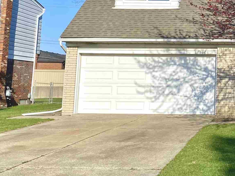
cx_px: 258
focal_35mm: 69
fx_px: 468
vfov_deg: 20.9
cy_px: 24
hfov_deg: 26.0
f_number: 1.8
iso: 32
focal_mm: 4.25
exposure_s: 1/2513
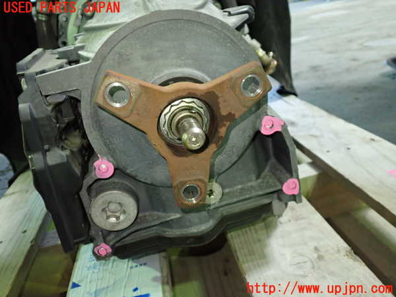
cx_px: 198
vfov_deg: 46.8
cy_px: 148
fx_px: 343
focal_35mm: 30
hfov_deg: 60.0
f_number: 2.3
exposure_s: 1/30
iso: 400
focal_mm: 5.4
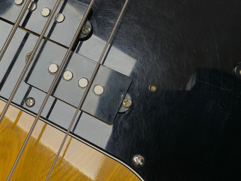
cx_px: 67
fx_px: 306
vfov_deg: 32.5
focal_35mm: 44
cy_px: 56
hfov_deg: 41.9
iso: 50
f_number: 1.8
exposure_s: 1/100
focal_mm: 3
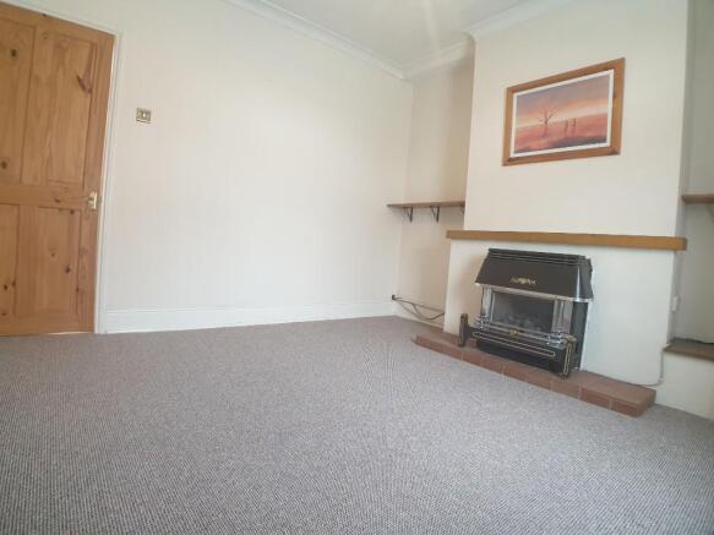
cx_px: 357
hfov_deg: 67.3
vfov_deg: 53.0
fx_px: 536
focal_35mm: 26
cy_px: 268
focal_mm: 4.3
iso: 250
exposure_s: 1/34
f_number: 2.4
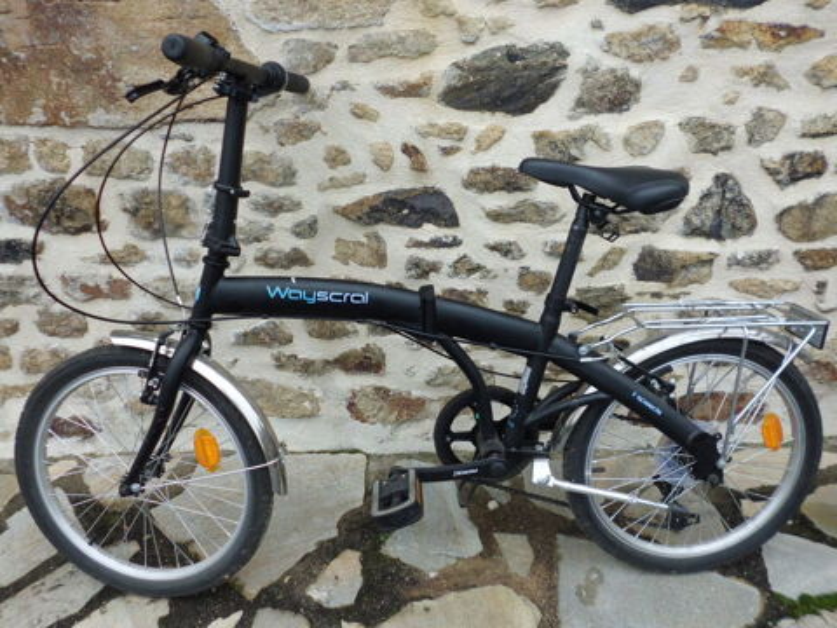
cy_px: 314
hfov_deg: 67.3
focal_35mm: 26
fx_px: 629
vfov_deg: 53.1
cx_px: 418
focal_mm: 4.6
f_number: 3.2
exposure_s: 1/125
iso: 100
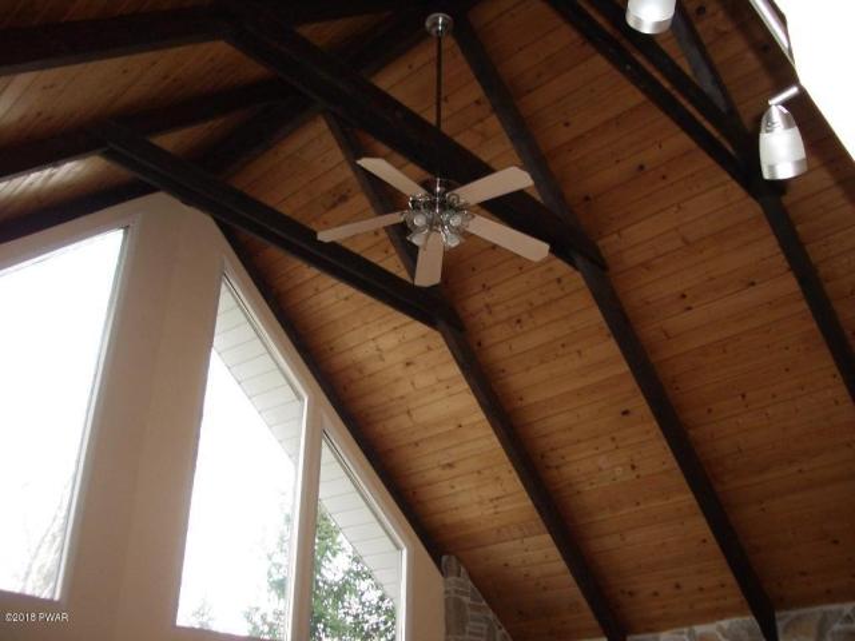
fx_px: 864
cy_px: 320
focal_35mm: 35
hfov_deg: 52.6
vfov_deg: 40.7
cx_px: 428
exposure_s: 1/60
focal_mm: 5.8
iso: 200
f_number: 2.6
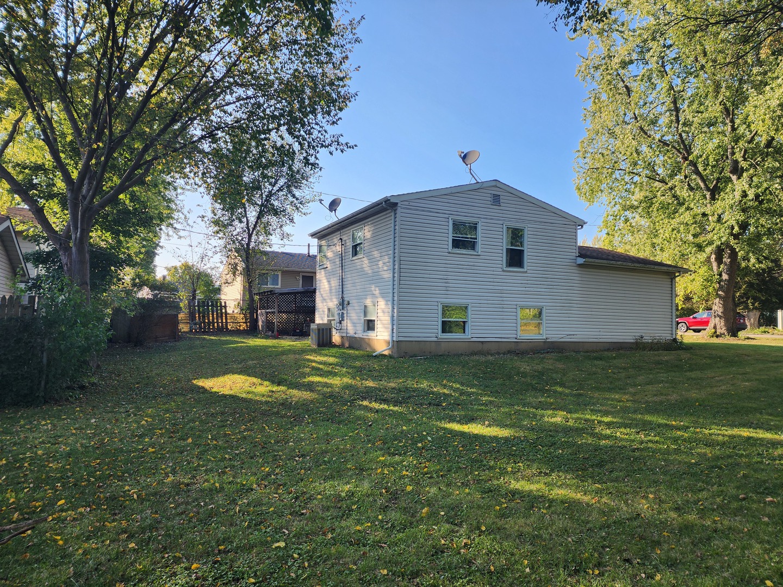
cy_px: 294
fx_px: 520
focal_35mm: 23
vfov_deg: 58.9
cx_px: 392
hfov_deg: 73.9
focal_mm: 6.4
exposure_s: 1/289
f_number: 1.8
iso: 12
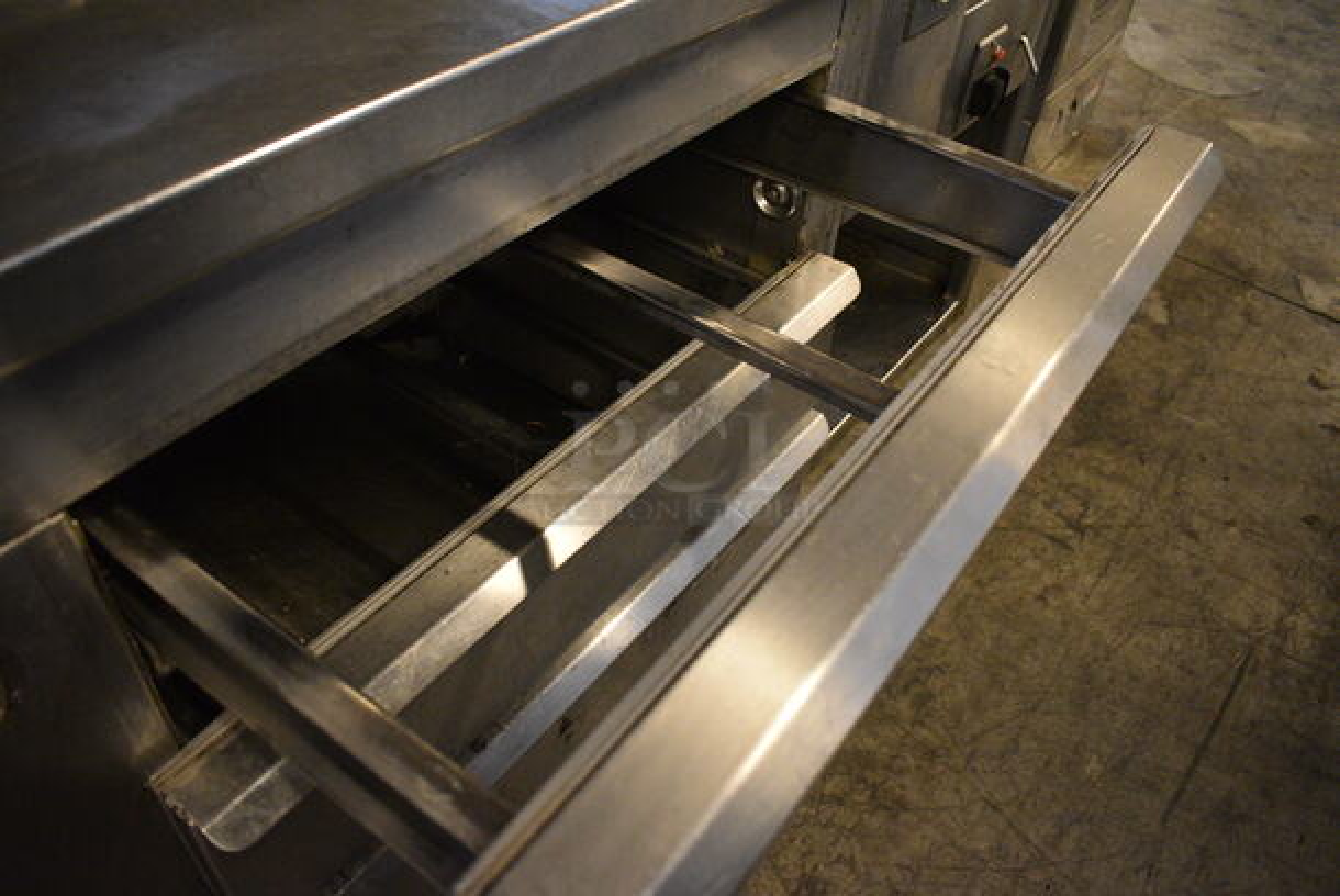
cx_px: 670
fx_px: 1006
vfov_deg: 48.0
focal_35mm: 27
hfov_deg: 67.3
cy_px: 448
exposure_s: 1/125
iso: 4500
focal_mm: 18
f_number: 3.5
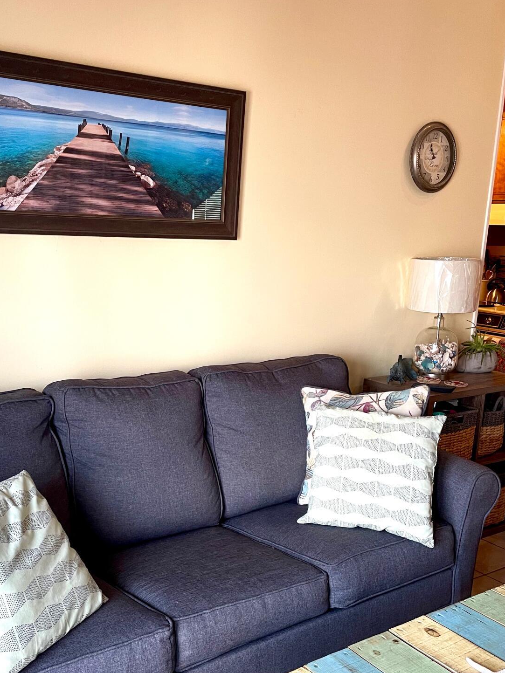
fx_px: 700
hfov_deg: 39.5
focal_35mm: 36
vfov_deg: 51.2
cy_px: 380
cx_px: 199
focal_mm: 4.2
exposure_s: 1/60
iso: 125
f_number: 1.6
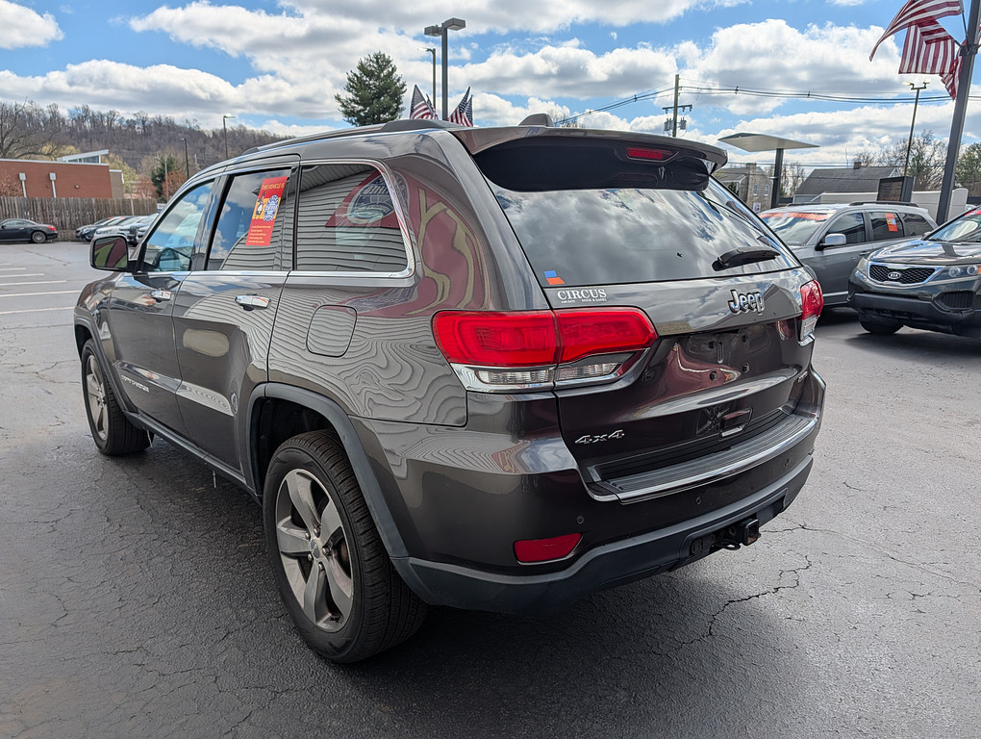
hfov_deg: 71.5
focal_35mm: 24
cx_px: 490
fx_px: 681
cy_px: 370
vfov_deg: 56.9
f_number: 1.68
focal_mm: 6.9
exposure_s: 1/1548
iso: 19
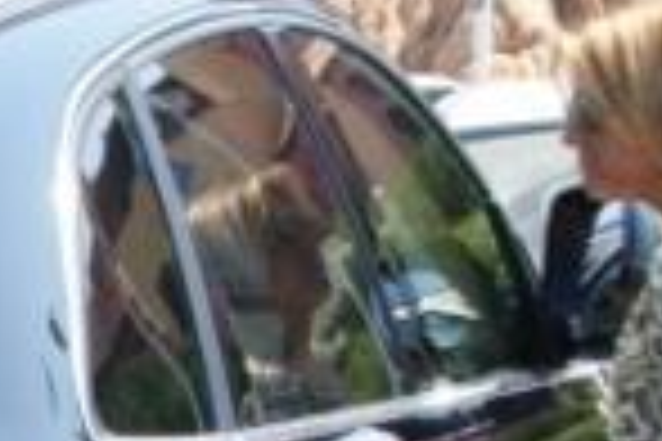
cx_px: -549
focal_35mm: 271
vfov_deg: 5.0
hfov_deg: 7.4
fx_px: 4983
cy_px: 592
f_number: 8
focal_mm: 26
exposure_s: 1/80
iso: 100
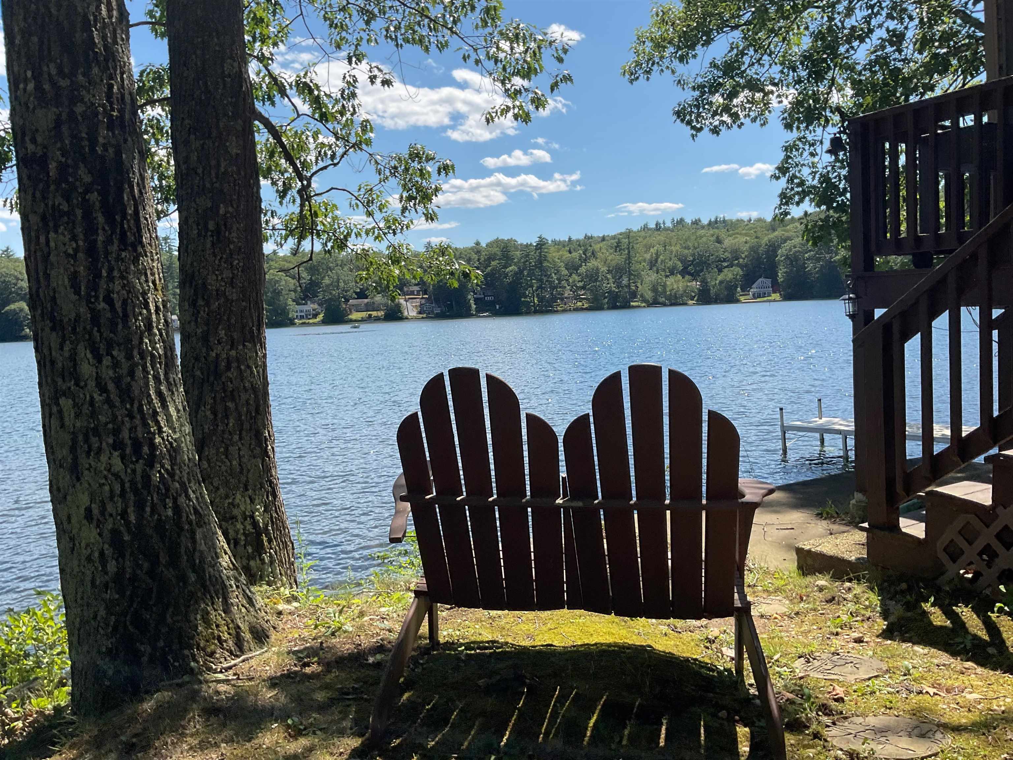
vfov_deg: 48.2
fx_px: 849
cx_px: 506
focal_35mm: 29
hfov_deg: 61.7
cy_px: 380
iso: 16
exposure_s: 1/1626
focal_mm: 3
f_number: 1.8
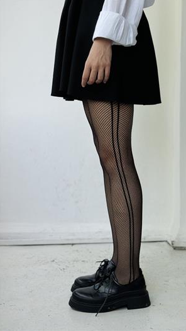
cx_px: 124
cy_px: 164
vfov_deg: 39.2
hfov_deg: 22.5
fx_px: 465
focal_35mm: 53
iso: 64
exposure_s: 1/264
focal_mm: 6.76
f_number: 1.78
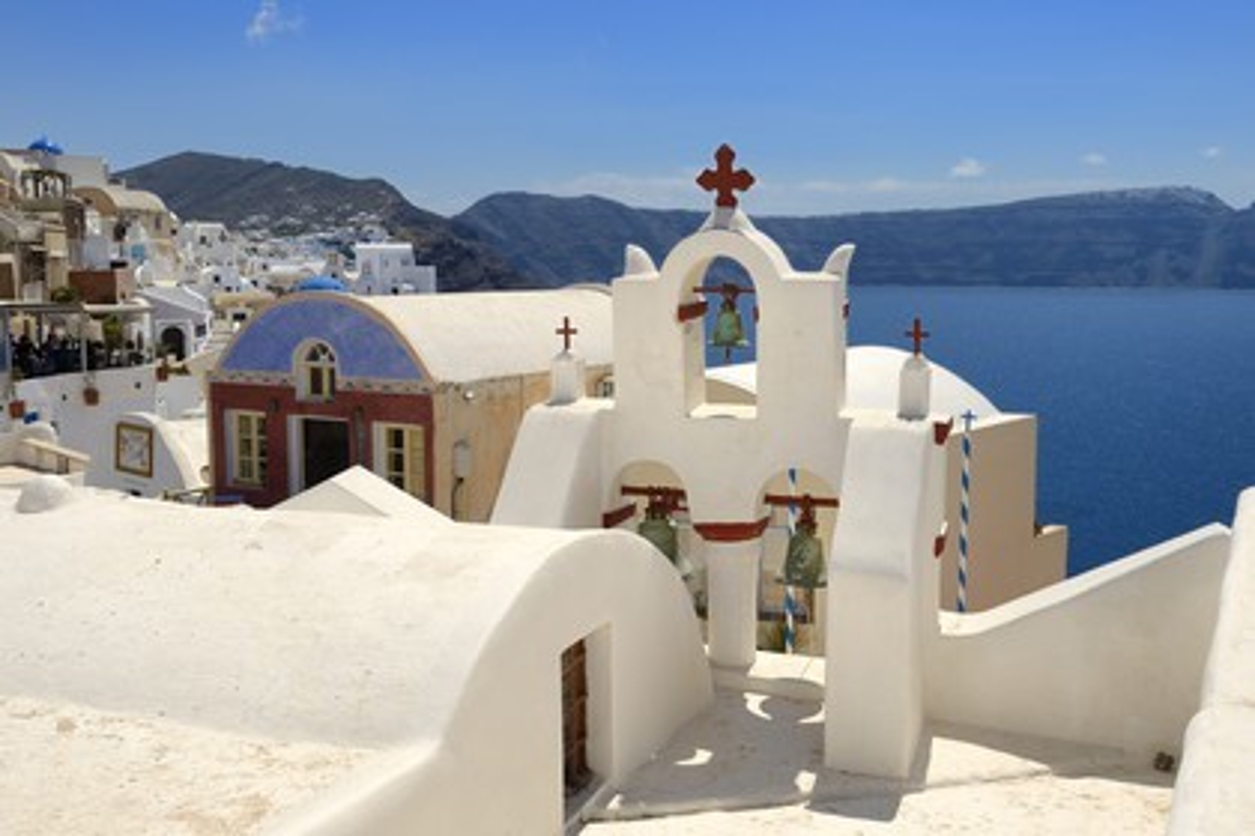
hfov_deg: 58.7
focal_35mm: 32
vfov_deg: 41.1
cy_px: 418
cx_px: 628
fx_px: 1115
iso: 100
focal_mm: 32
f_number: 11
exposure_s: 1/250
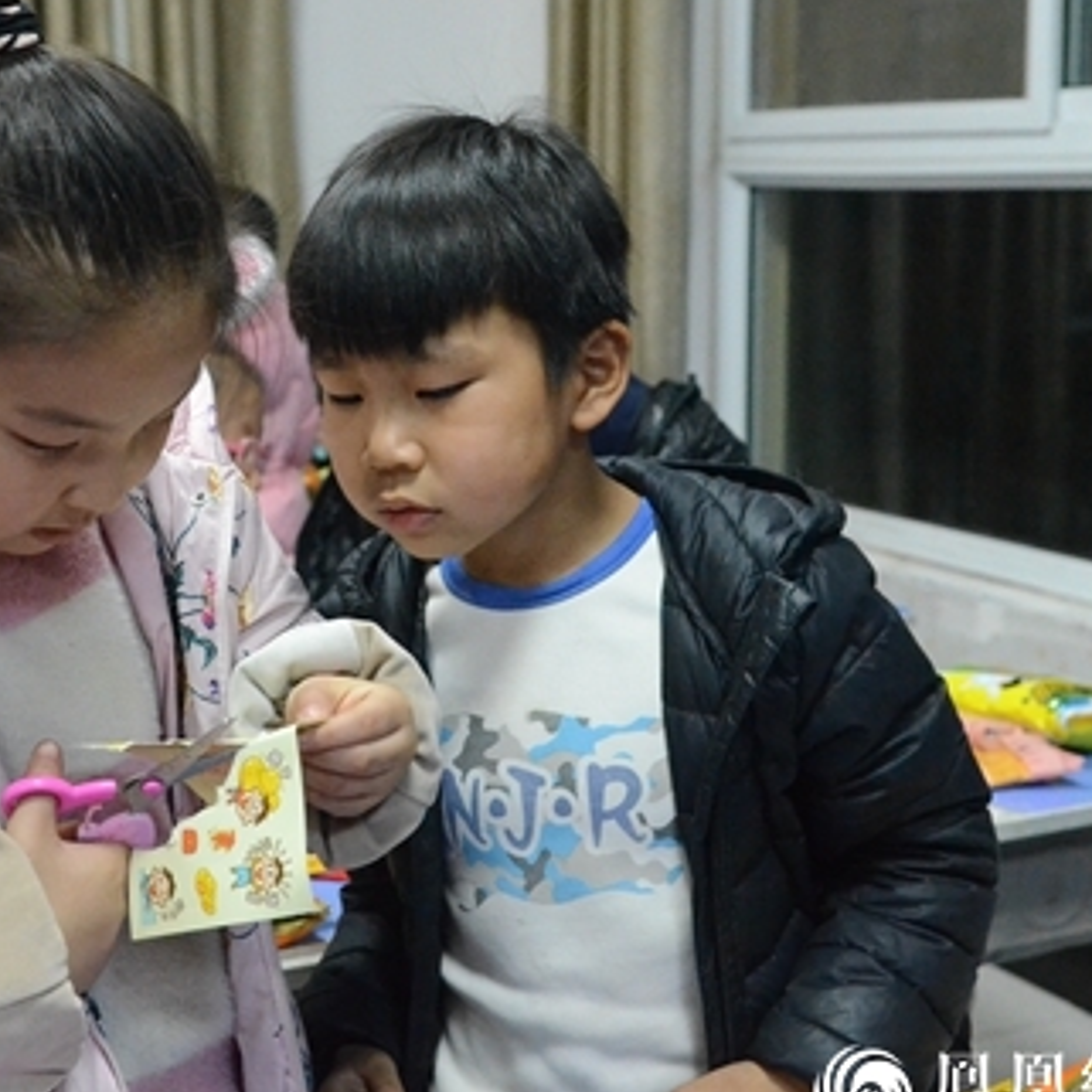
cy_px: 509
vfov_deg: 30.0
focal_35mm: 57
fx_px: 2034
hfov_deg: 29.7
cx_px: 327
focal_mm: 24
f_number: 4
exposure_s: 1/200
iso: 6400
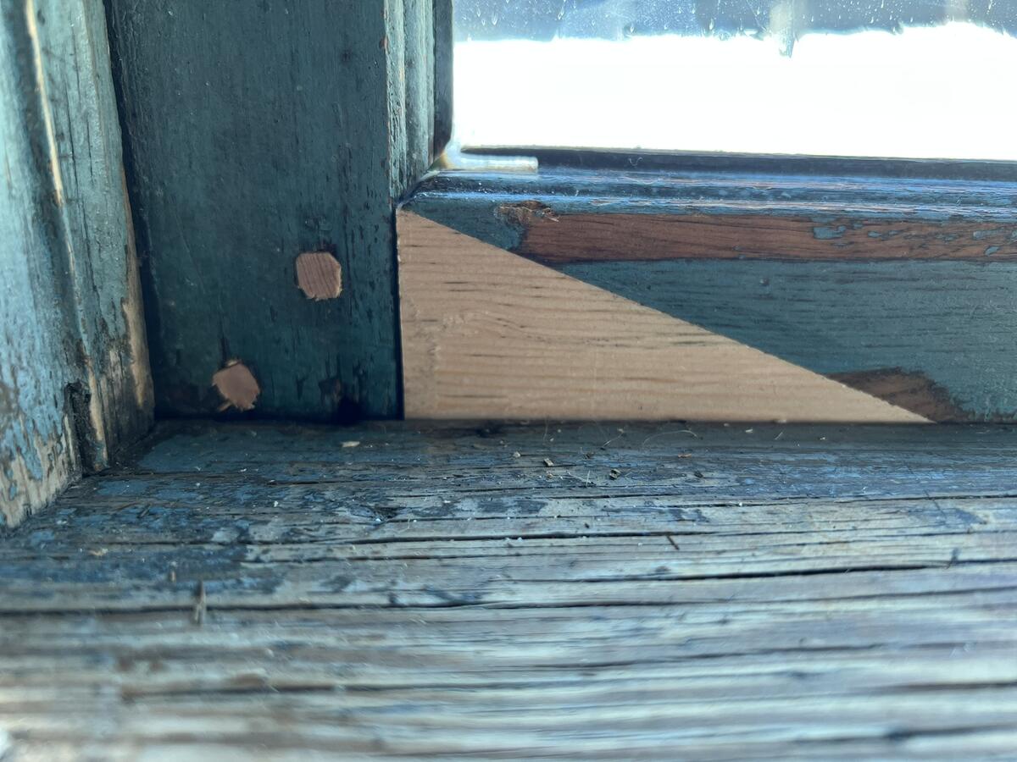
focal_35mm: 26
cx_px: 508
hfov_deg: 67.3
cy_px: 381
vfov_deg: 53.1
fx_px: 764
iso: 100
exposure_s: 1/121
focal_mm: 5.7
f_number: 1.5
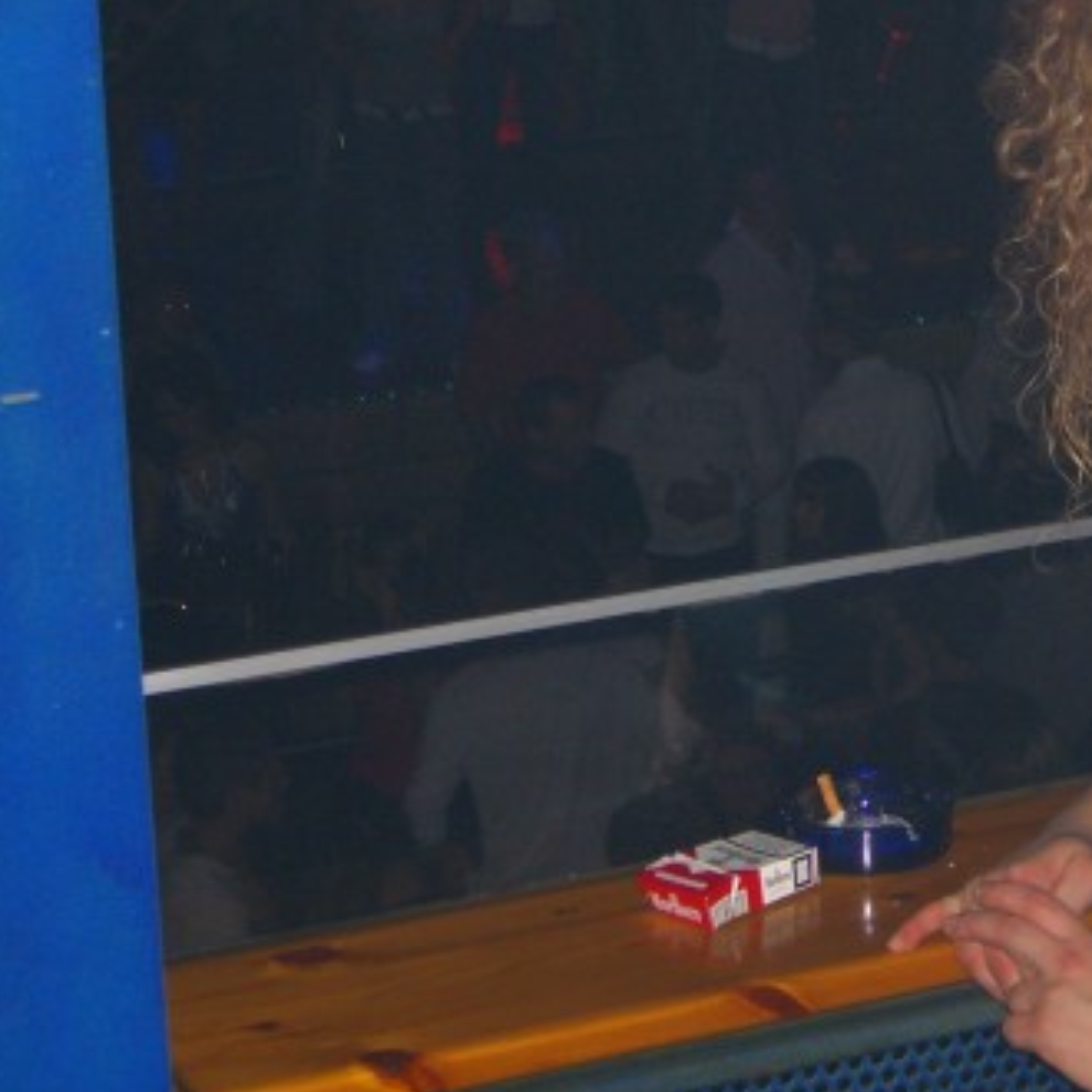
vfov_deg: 14.3
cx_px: 1089
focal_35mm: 122
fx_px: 4354
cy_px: 351
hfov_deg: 14.1
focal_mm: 11.8
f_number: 3.6
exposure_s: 1/60
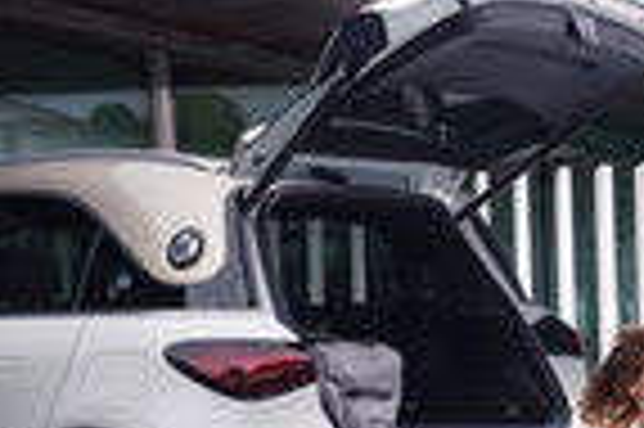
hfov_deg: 23.1
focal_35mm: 87
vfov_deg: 15.6
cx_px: 500
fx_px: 1555
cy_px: 309
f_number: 8
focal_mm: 31
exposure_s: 1/200
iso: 200
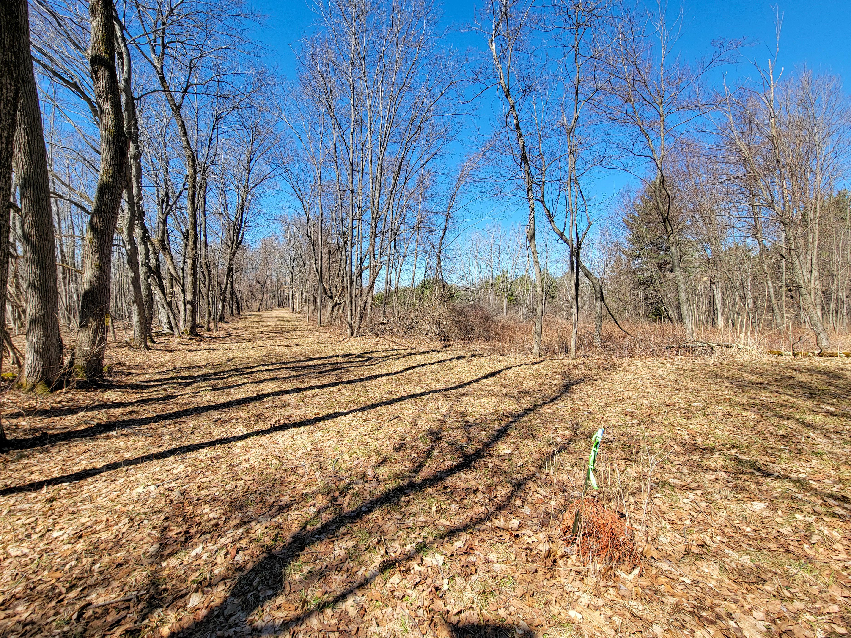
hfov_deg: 102.0
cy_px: 315
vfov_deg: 85.7
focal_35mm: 14
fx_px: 344
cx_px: 408
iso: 50
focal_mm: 2.2
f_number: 2.2
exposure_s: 1/900
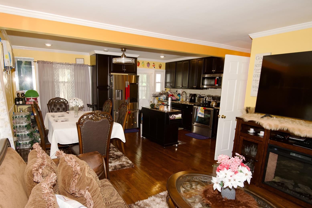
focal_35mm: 21
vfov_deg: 59.3
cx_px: 138
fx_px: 182
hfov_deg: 80.9
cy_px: 117
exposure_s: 1/80
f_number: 6.3
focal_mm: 16
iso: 400
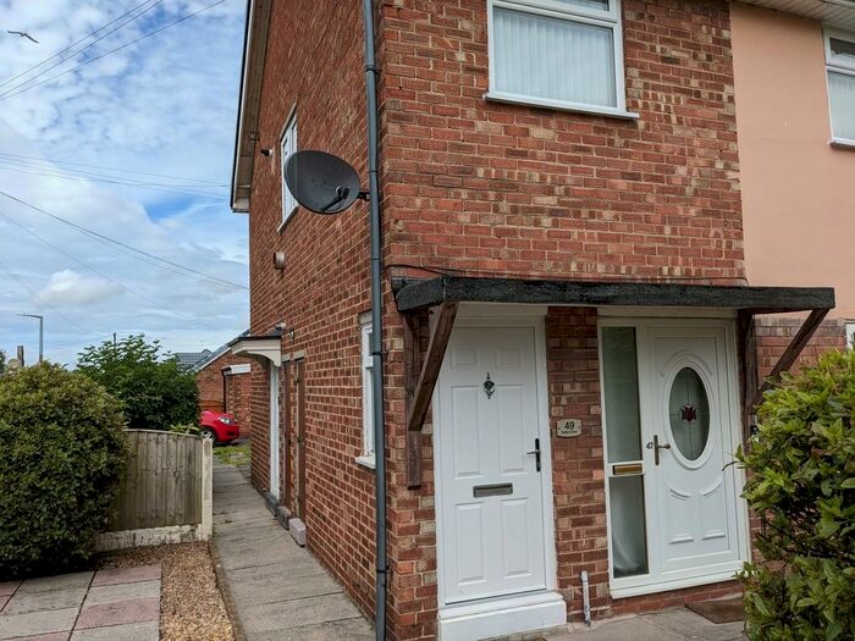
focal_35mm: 27
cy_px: 320
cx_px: 428
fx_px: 667
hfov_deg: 65.3
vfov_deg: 51.4
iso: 65
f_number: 1.73
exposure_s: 1/3906
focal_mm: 4.38
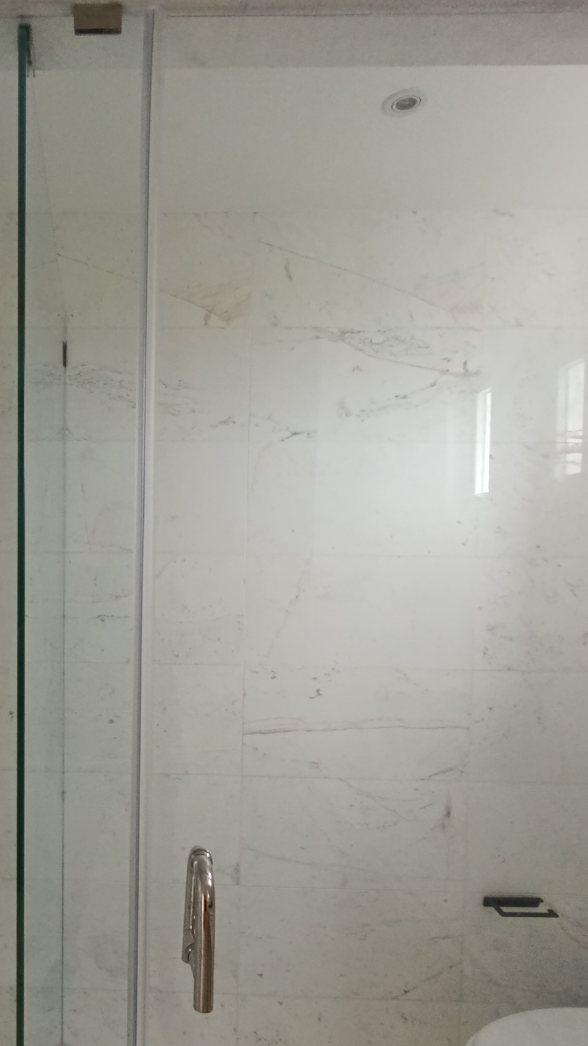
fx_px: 748
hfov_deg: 40.1
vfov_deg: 69.5
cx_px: 73
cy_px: 599
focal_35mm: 27
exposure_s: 1/50
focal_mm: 1.65
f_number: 2.2
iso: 200
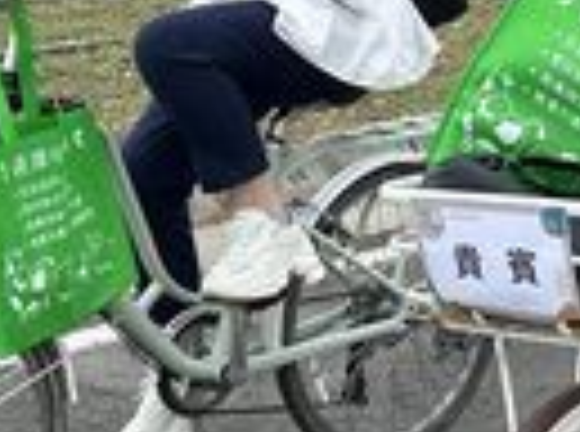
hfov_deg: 17.4
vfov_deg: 13.0
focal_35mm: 112
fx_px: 1871
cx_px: 517
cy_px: 27
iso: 80
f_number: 1.78
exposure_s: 1/2110
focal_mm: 6.86
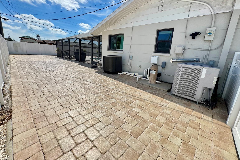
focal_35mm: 15
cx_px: 120
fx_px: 100
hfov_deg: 100.4
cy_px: 75
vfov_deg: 77.2
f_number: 2.2
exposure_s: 1/1672
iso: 50
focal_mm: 2.22
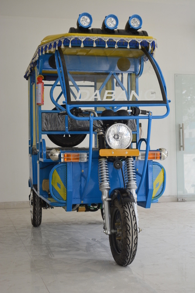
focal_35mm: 57
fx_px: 463
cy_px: 146
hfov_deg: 23.8
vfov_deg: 35.1
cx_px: 98
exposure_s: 1/125
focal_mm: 38
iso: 280
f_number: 5.6
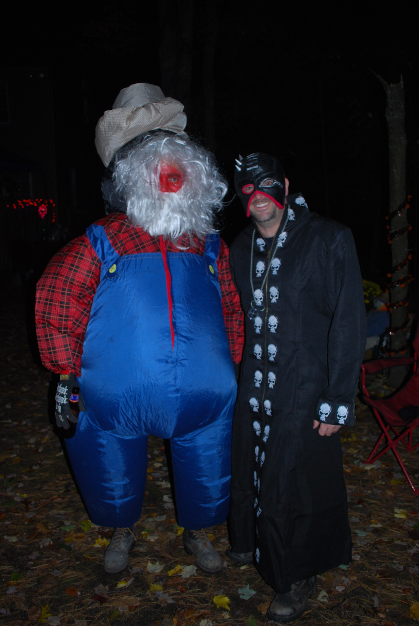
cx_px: 210
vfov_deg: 67.3
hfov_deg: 48.0
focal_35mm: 27
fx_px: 470
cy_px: 313
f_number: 3.5
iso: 200
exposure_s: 1/60
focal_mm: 18
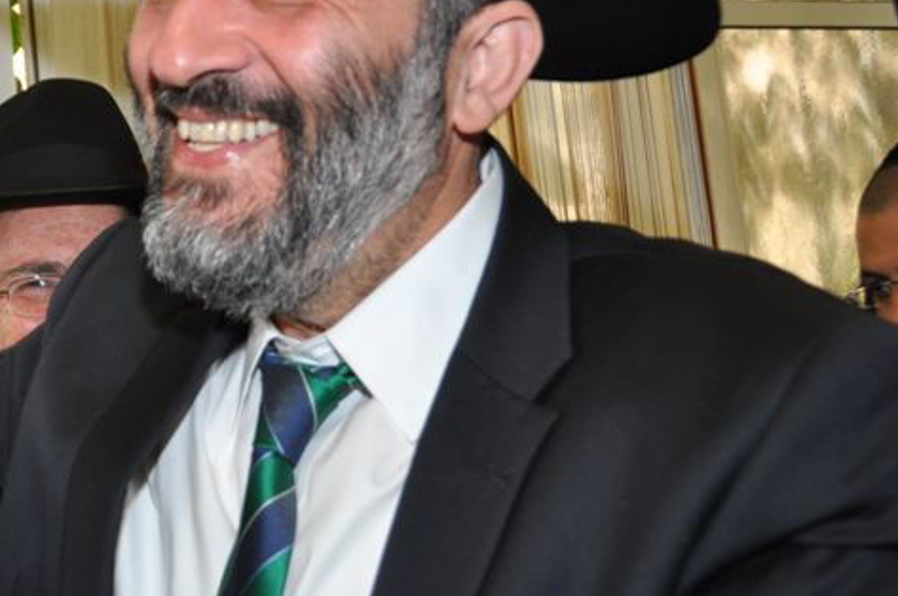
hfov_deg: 29.0
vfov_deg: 20.8
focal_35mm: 65
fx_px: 1619
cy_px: 228
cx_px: -4
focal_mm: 20
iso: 400
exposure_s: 1/60
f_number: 5
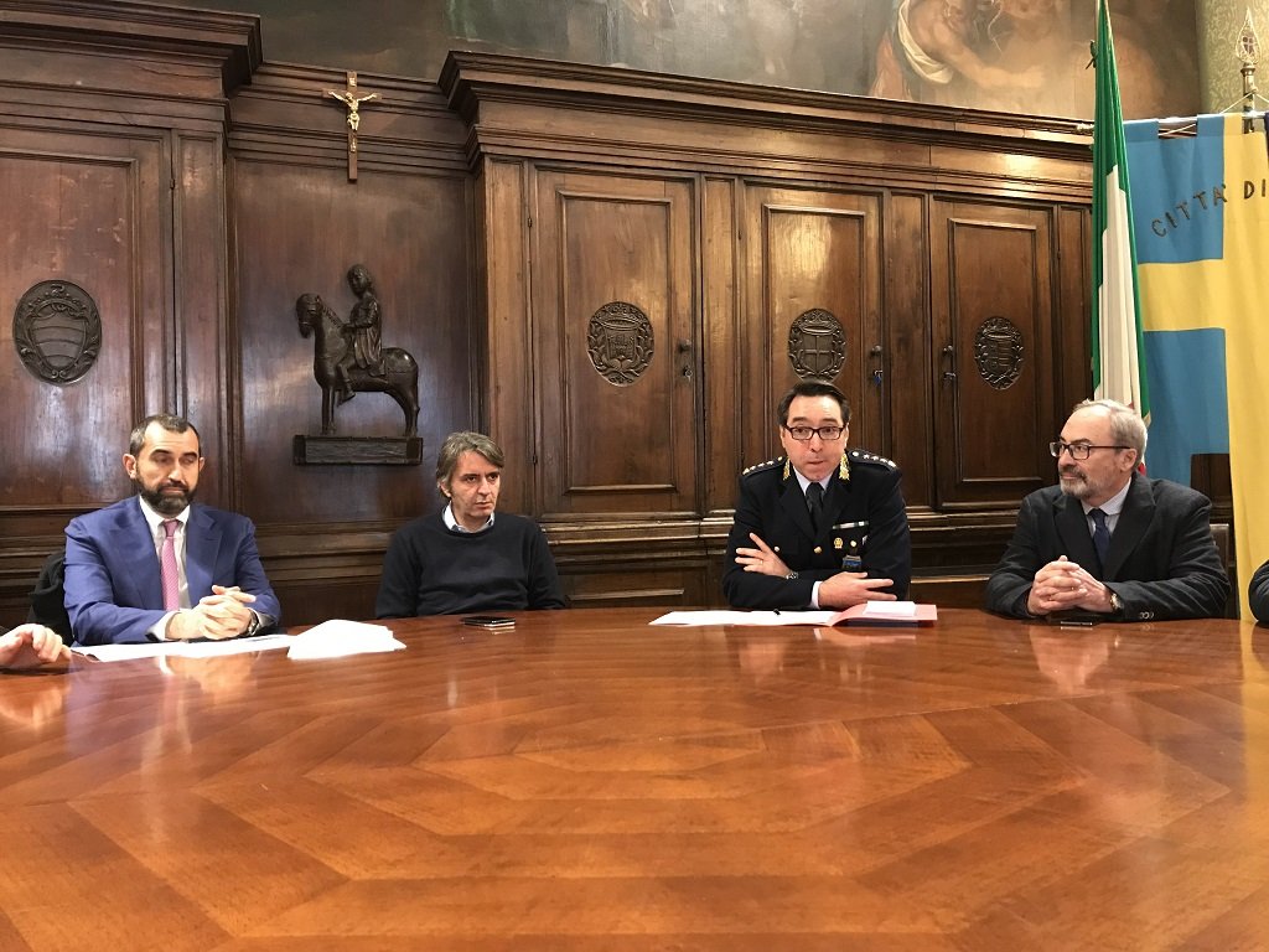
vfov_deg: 49.7
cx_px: 634
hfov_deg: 63.4
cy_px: 476
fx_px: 1026
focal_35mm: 28
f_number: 1.8
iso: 100
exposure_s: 1/13
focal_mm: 3.99
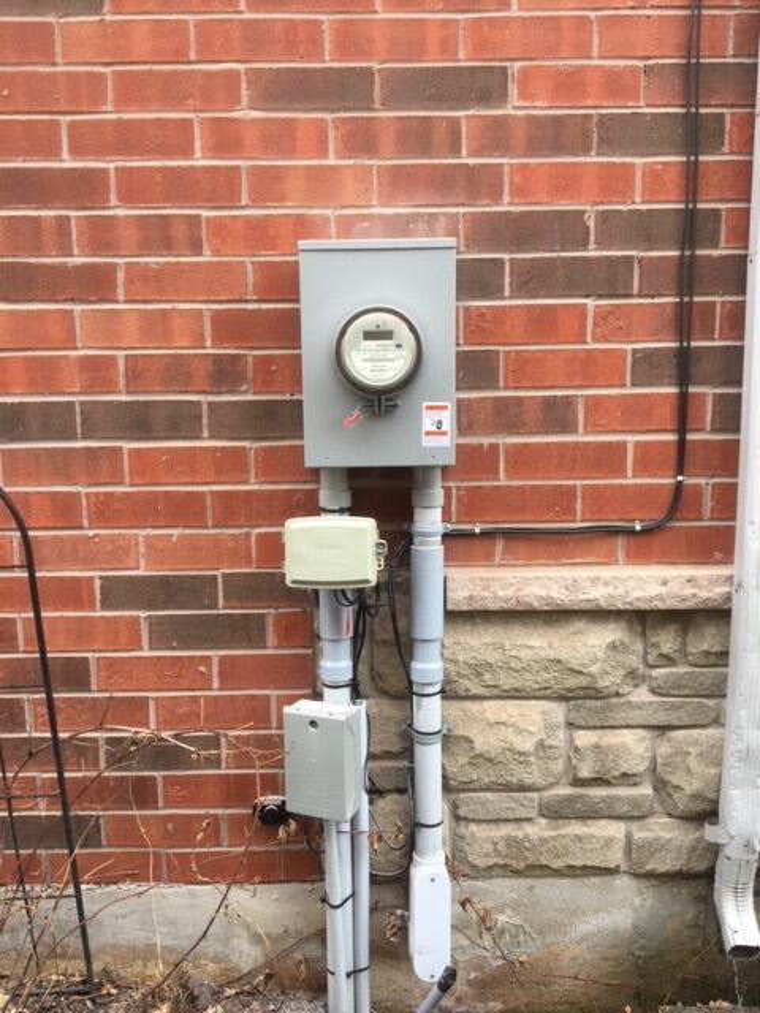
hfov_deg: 48.2
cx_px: 380
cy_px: 506
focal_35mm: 29
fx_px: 849
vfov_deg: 61.7
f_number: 2.2
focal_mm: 4.15
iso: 25
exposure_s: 1/120
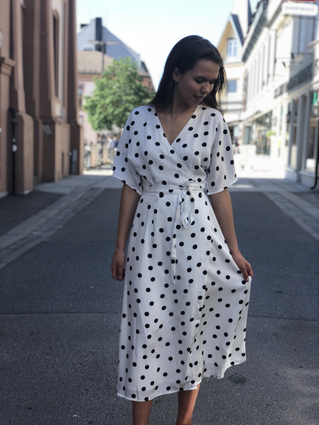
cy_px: 212
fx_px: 639
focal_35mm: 52
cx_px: 160
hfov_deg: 28.0
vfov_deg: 36.8
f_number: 2.4
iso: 16
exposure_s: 1/185
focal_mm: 6
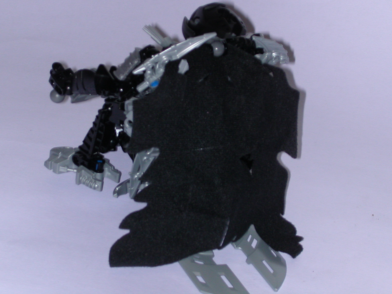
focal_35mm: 98
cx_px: 196
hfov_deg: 20.0
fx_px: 1110
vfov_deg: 15.1
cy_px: 147
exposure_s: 1/59.9
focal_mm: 14.9
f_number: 4.6
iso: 100
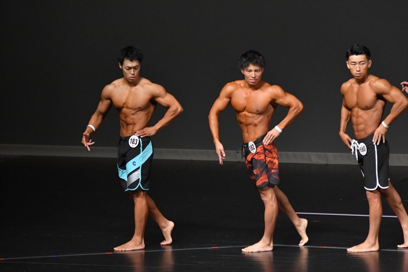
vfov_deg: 4.4
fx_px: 3568
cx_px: 204
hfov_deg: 6.5
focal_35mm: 315
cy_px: 136
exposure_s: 1/400
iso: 4000
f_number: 5.6
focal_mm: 210
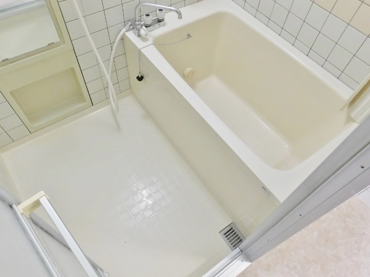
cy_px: 138
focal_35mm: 25
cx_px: 185
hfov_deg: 69.4
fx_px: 267
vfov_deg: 54.9
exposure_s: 1/15
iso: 400
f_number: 3.1
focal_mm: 4.5
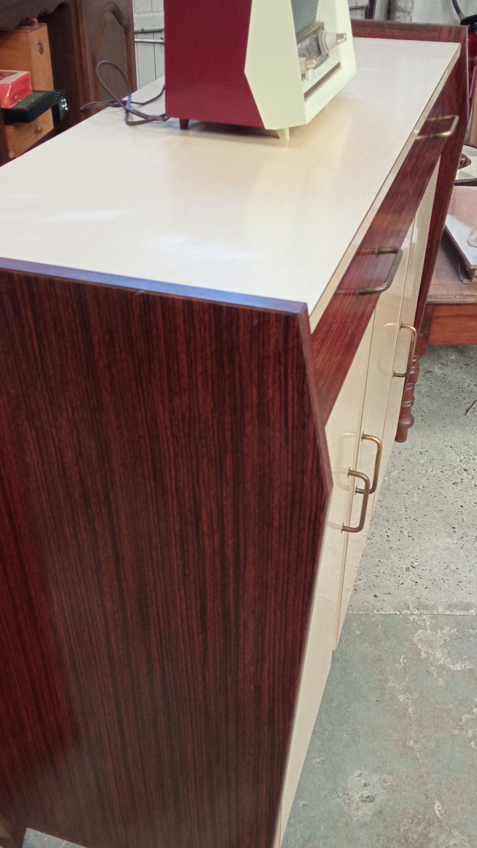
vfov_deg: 58.0
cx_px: 246
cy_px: 454
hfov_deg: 34.6
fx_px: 765
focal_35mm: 34
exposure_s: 1/25
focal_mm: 3.79
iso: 366
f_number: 2.2
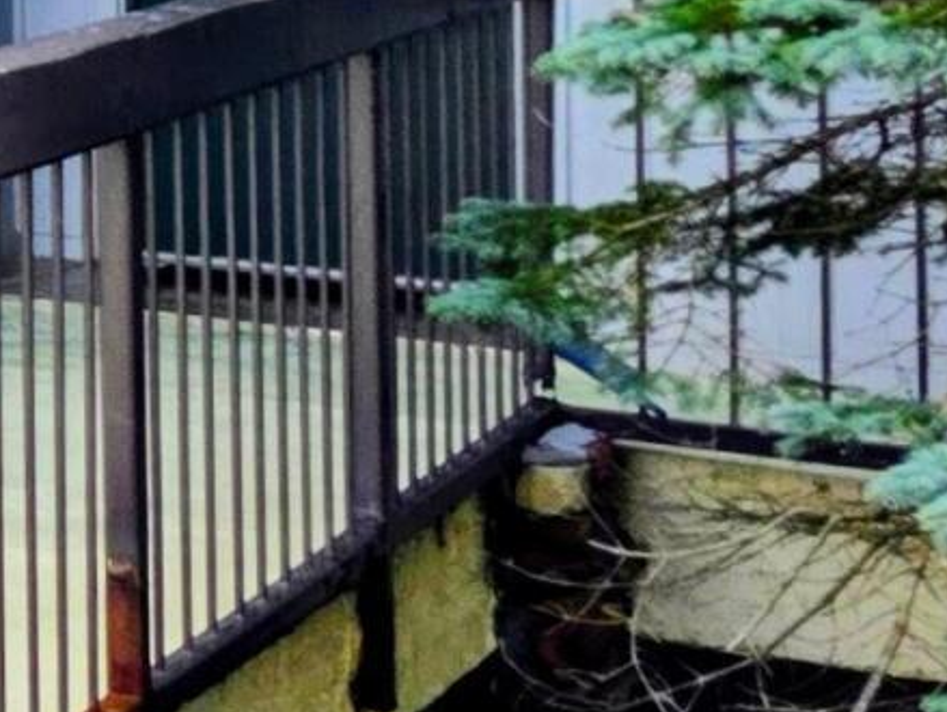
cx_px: -1771
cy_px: -667
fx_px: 4299
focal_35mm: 157
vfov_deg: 9.0
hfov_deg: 9.9
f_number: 1.7
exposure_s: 1/2371
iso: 80
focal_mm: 6.3
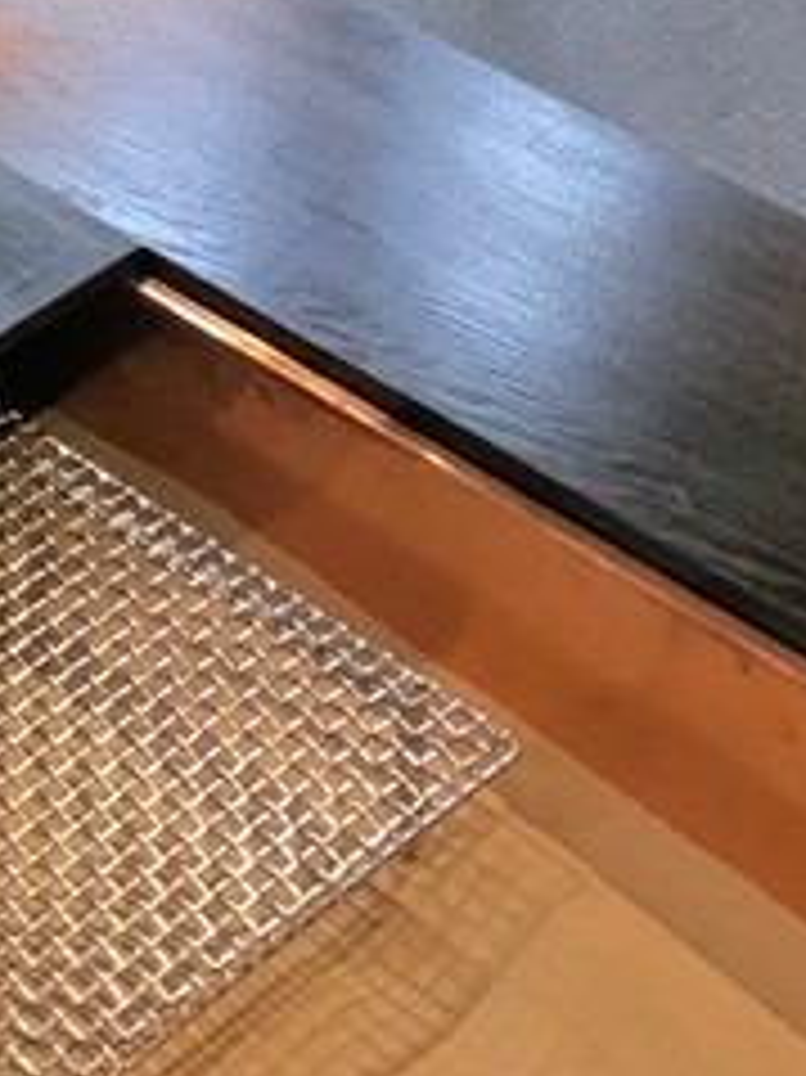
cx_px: -414
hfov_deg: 12.1
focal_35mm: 117
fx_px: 3636
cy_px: -14
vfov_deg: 16.5
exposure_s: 1/17
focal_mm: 3.99
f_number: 1.8
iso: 40
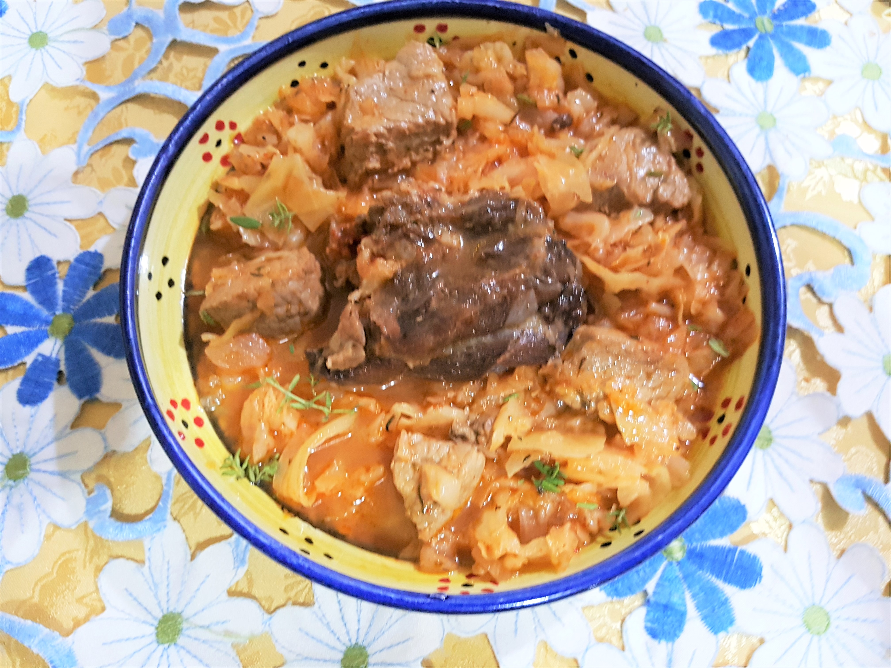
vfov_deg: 53.1
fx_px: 669
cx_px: 446
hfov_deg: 67.3
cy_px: 334
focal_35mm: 26
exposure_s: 1/50
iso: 500
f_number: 1.7
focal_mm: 4.2
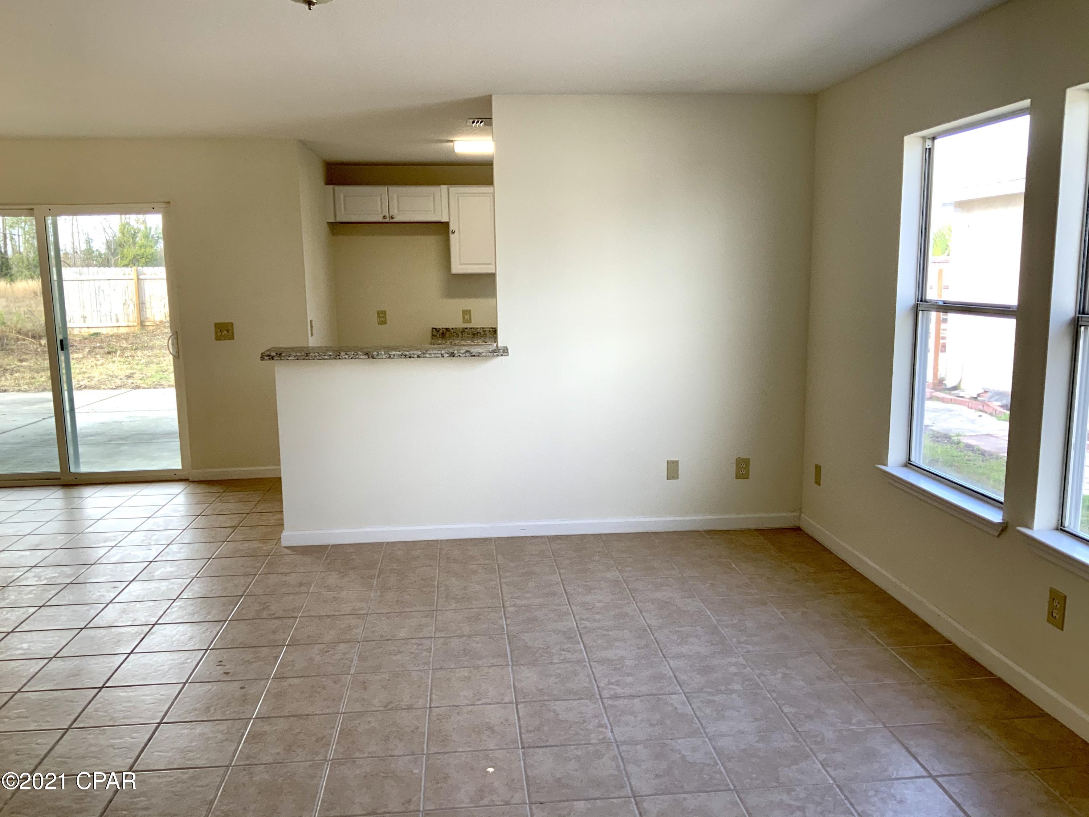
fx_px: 912
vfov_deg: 48.2
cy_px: 408
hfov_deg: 61.7
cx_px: 544
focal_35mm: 29
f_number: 1.8
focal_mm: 3
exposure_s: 1/120
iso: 32
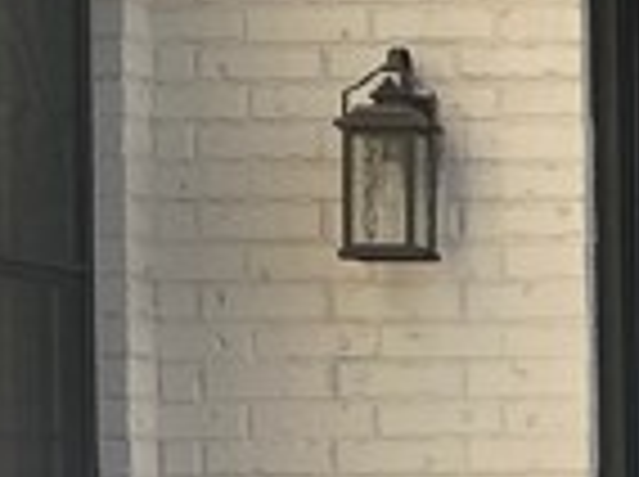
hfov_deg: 9.1
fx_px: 3465
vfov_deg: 7.8
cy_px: 513
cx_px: 1678
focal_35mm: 188
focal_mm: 4.25
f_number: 1.8
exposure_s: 1/934
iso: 32
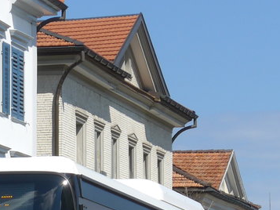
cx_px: -5
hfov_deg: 6.8
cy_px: 308
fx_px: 2338
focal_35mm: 289
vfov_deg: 5.1
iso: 80
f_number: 4.5
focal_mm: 17
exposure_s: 1/800
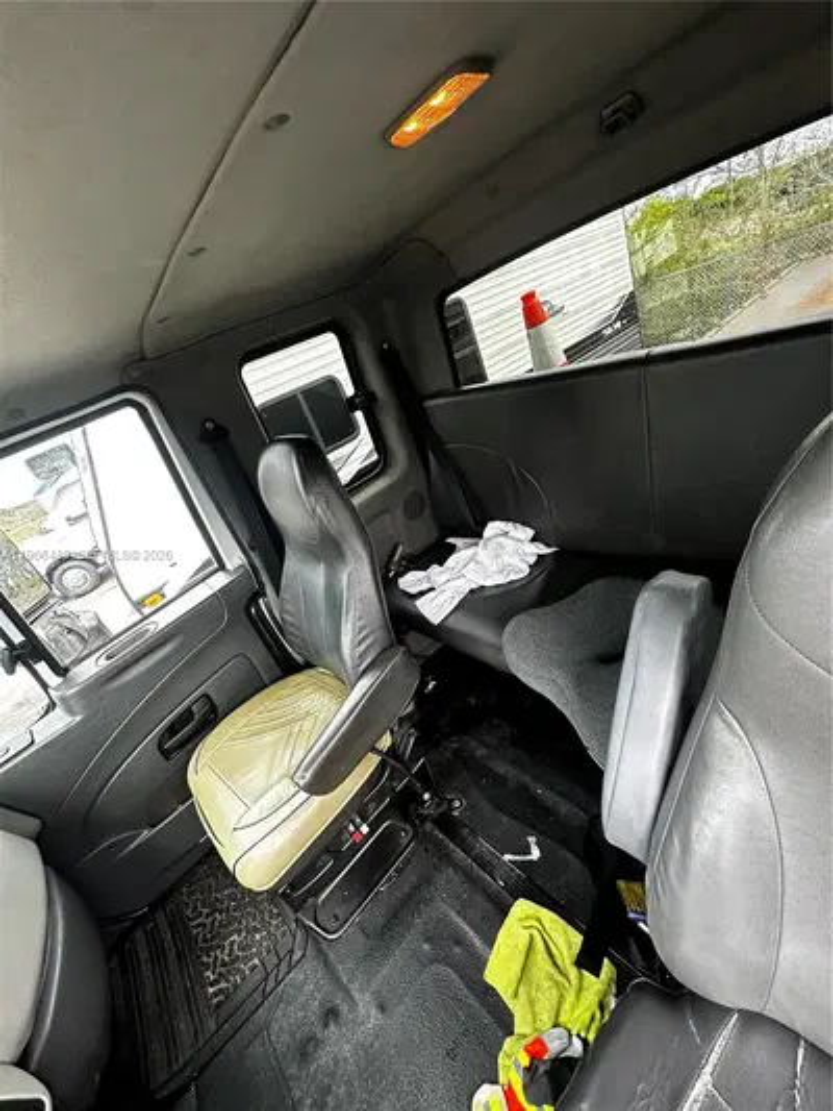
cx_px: 416
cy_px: 556
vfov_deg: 102.1
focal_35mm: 14
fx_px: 449
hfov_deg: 85.7
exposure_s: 1/99
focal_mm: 2.22
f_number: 2.2
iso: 100
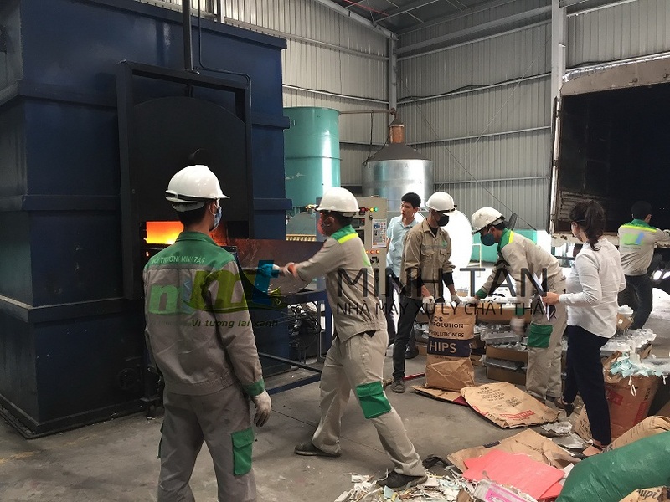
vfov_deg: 48.2
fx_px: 561
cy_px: 251
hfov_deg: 61.7
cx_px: 335
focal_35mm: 29
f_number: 2.2
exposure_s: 1/33
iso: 100
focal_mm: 4.15
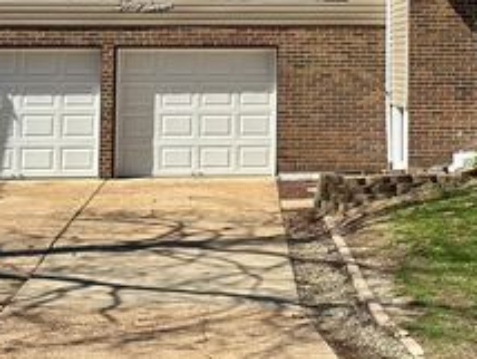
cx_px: 428
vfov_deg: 13.0
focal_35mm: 112
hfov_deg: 17.3
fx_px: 1545
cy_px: -50
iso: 100
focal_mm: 6.86
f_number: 1.78
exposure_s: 1/5882
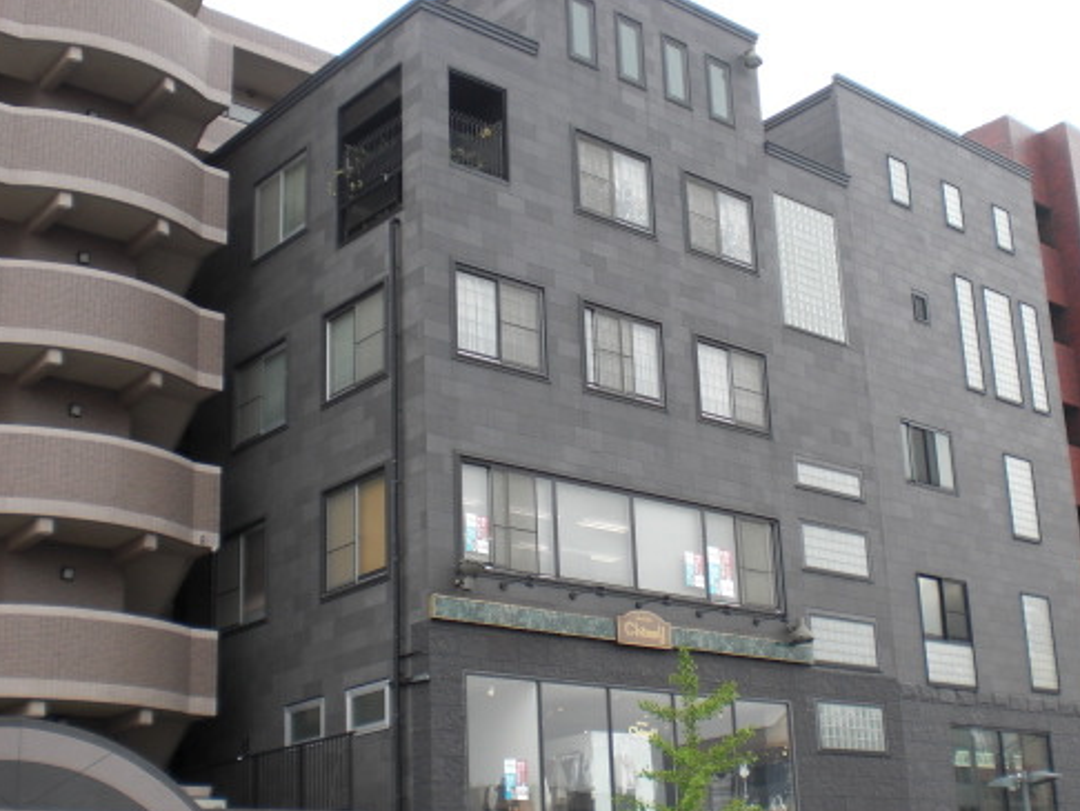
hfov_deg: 38.1
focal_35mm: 50
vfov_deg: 29.1
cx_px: 627
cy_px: 462
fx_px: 1561
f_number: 3.1
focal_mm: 6.3
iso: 64
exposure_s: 1/200
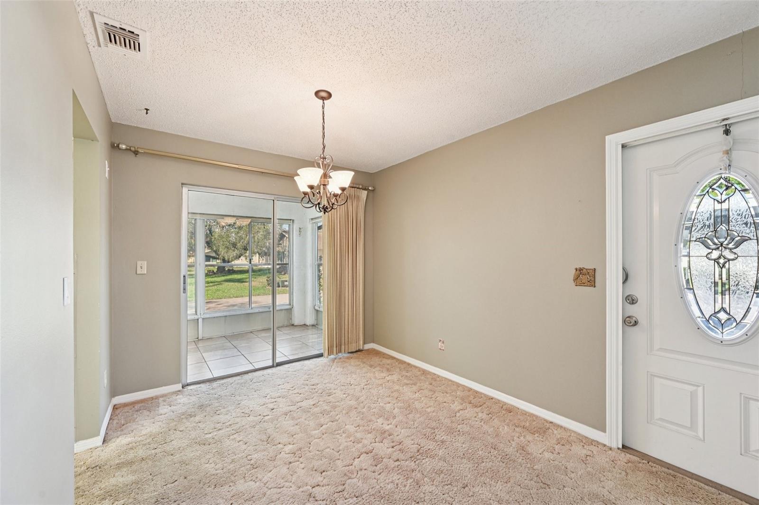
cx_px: 380
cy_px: 252
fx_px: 295
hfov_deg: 104.3
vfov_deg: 81.2
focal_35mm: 14
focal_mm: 14
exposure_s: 1/25
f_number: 8
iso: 400
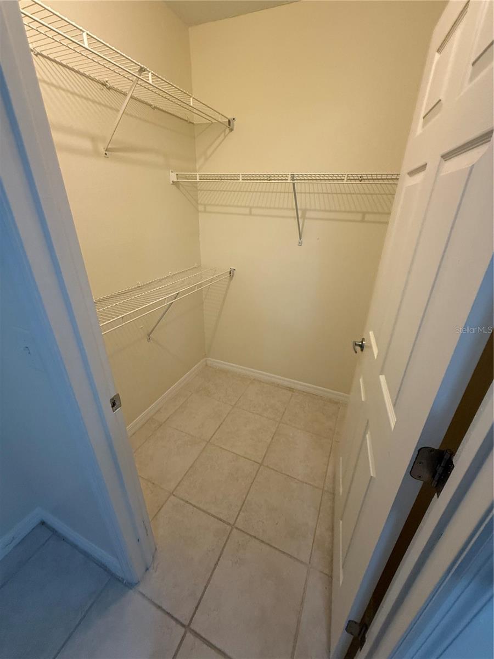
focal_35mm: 14
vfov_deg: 102.1
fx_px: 266
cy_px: 330
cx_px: 247
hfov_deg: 85.7
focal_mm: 2.22
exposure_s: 1/60
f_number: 2.2
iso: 320
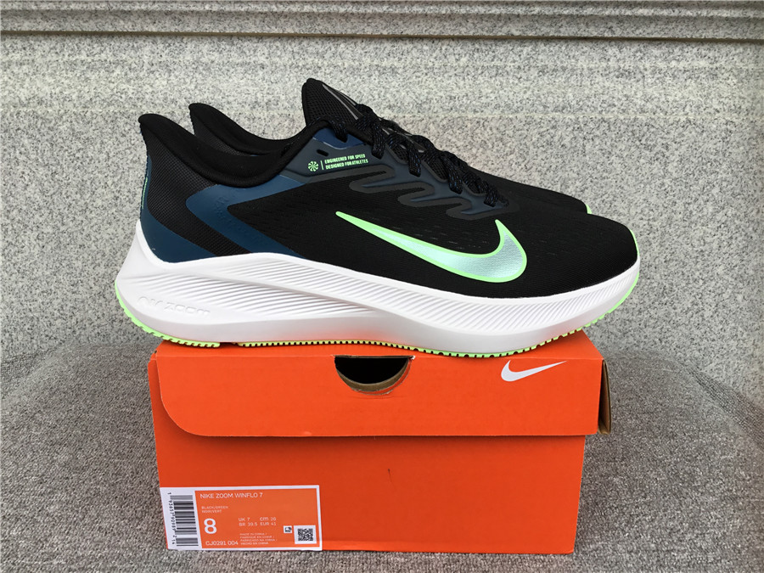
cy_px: 286
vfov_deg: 45.4
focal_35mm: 31
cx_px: 382
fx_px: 684
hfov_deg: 58.4
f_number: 2.4
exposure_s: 1/120
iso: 25
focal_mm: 3.3
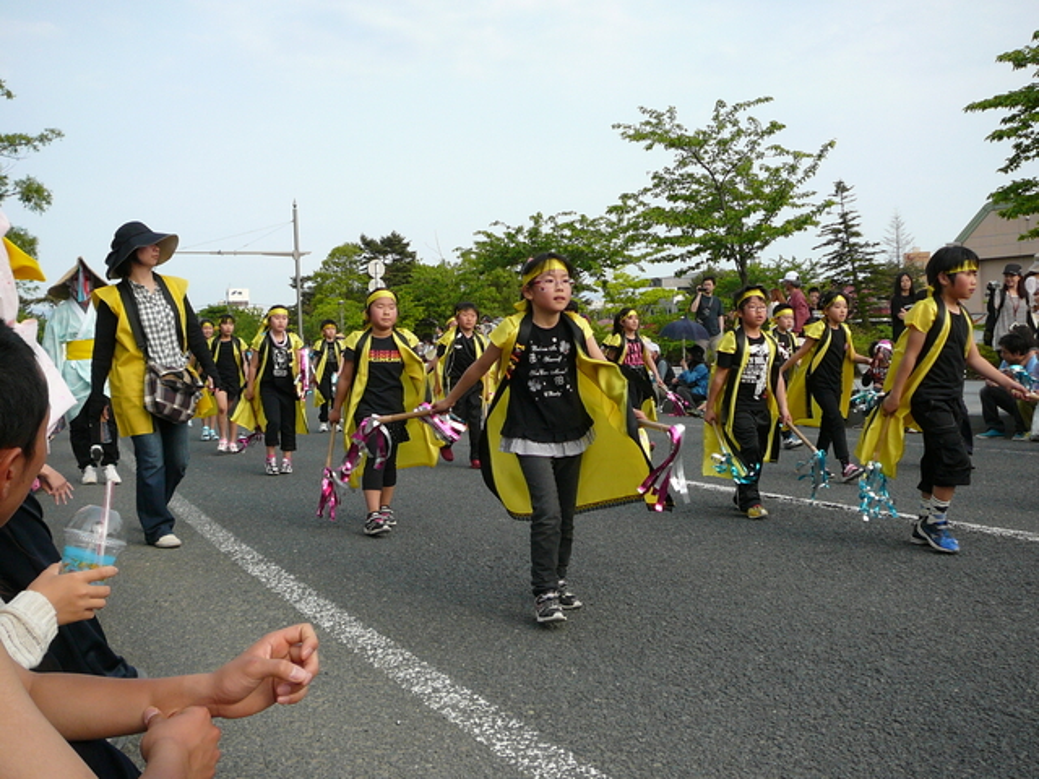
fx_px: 1051
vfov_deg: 40.7
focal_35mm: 35
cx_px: 520
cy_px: 390
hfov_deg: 52.6
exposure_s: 1/800
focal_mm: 5.2
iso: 100
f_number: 2.8
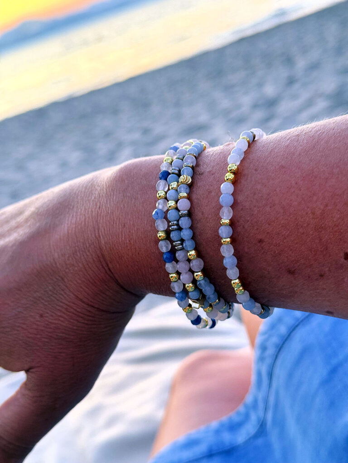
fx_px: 643
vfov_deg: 39.7
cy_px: 232
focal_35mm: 48
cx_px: 174
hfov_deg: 30.3
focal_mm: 6.76
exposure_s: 1/60
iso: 160
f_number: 1.78
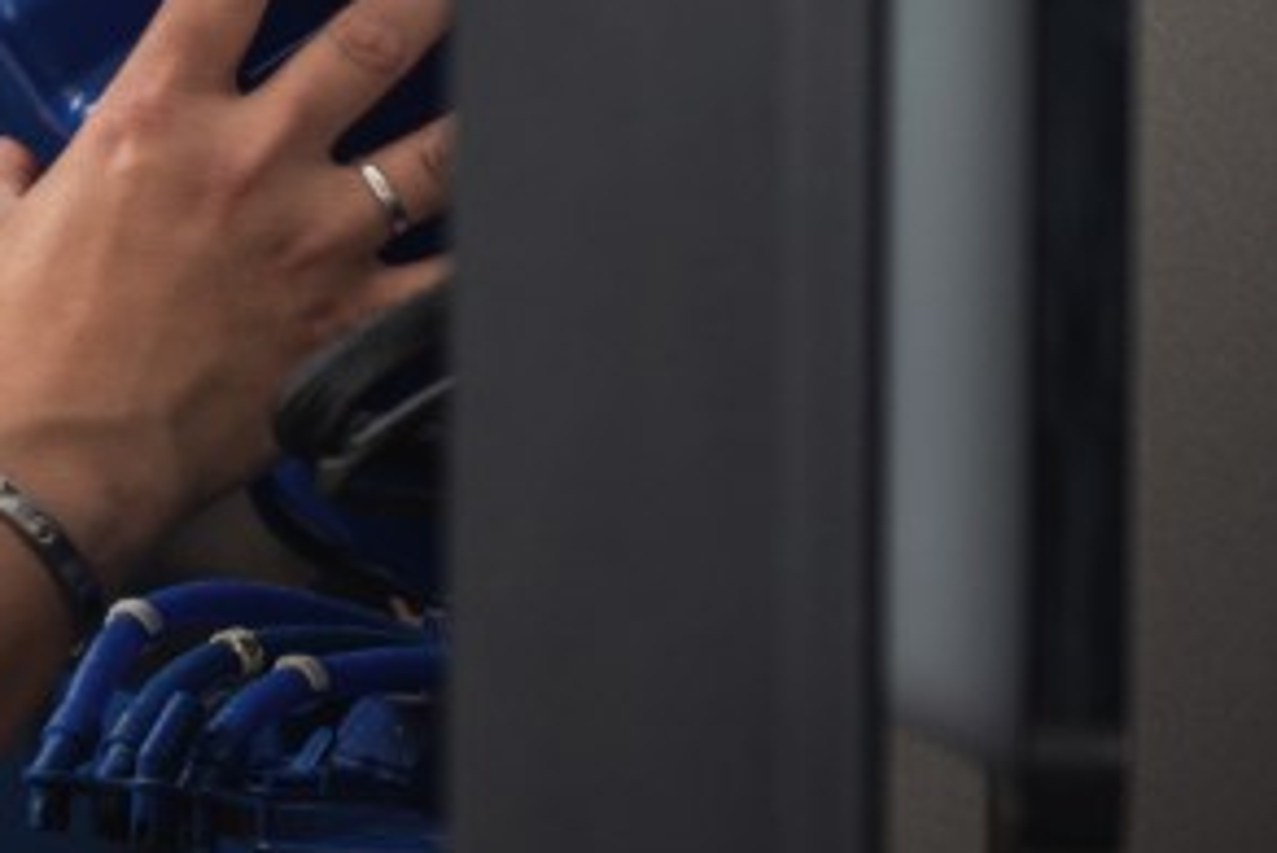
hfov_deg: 7.7
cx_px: -1067
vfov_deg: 5.3
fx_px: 9191
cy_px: -357
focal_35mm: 259
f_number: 2.8
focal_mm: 70
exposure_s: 1/200
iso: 320
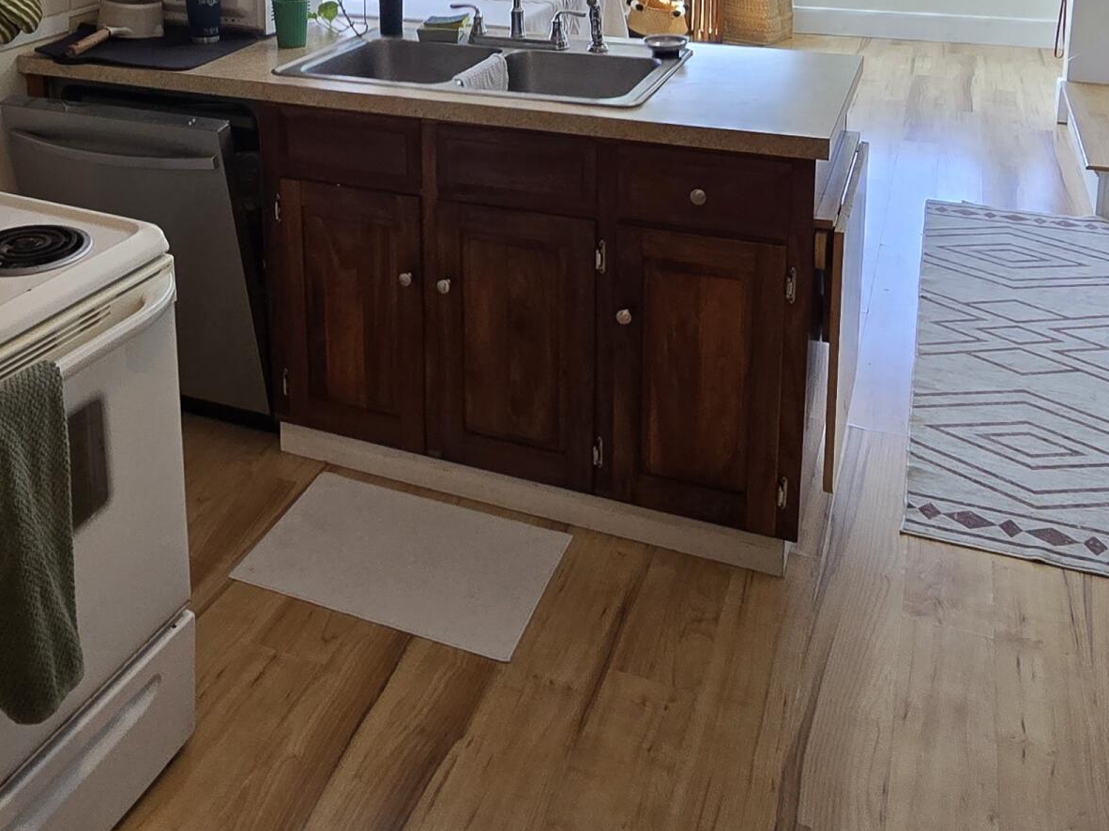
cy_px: 31
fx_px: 1057
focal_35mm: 33
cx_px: 372
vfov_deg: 38.8
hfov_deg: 54.3
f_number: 2.2
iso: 80
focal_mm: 2.2
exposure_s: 1/60
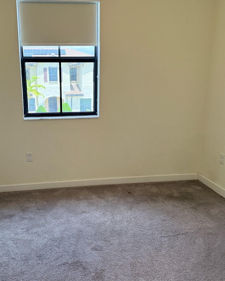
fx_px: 266
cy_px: 139
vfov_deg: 55.7
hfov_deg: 45.2
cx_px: 76
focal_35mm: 32
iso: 200
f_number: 1.78
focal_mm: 6.76
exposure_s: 1/240
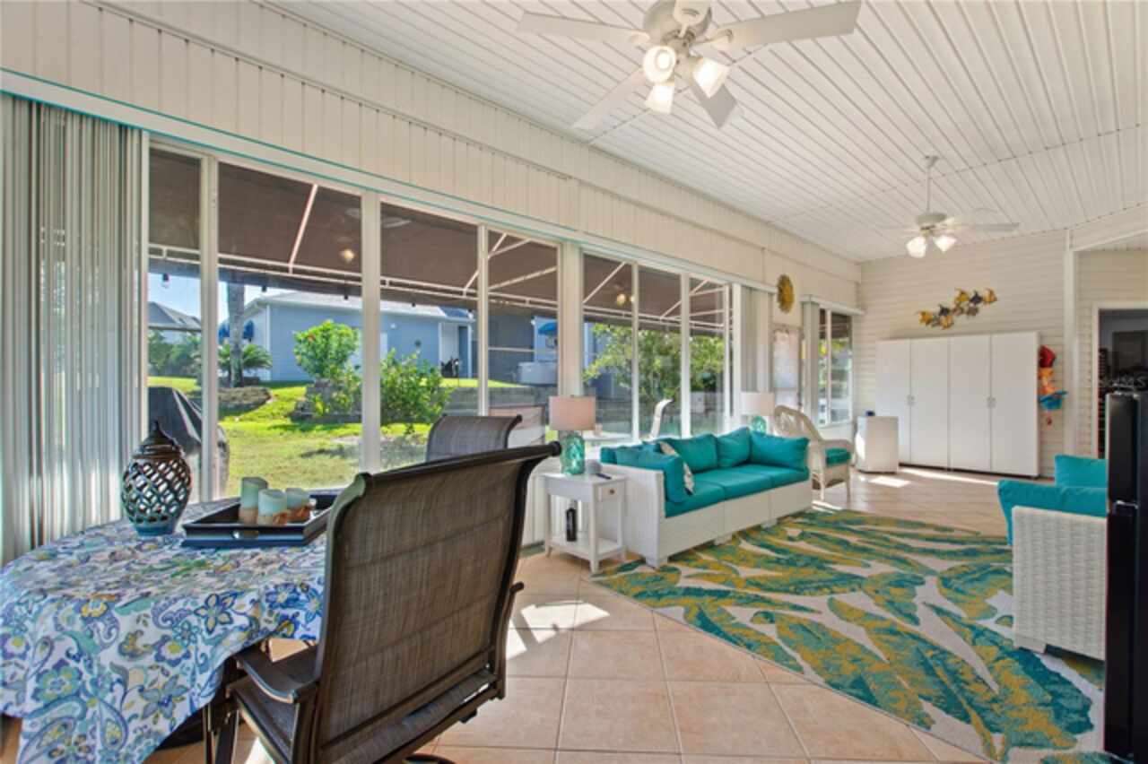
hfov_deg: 100.4
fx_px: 478
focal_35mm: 15
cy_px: 382
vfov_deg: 77.3
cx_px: 574
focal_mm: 10
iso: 400
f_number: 4.5
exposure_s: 1/80
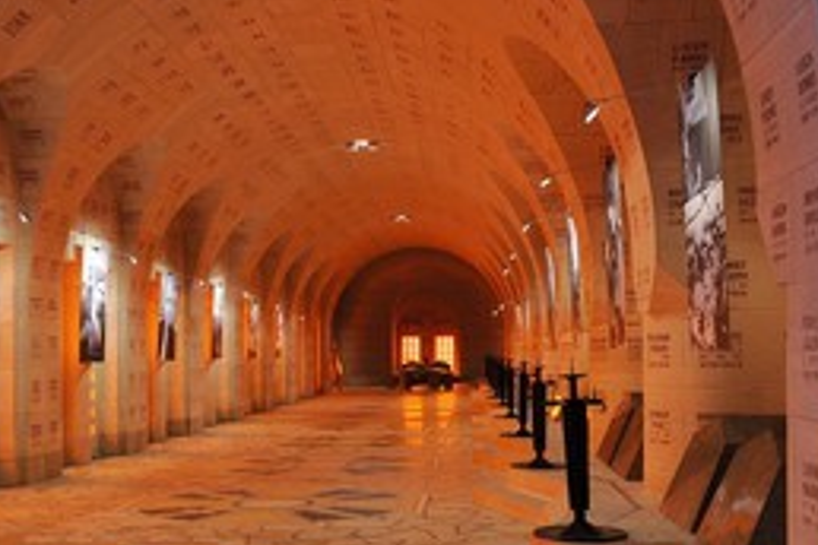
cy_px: 361
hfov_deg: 37.0
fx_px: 1181
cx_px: 174
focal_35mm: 52
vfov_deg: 25.9
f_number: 4
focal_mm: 32
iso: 1600
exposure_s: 1/30
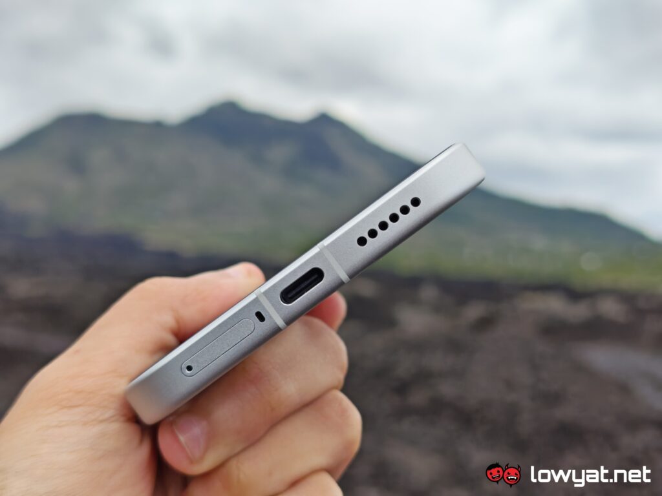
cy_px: 248
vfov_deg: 31.5
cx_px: 331
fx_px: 880
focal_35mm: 46
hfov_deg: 41.2
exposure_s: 1/2500
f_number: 1.6
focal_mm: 5.4
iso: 50
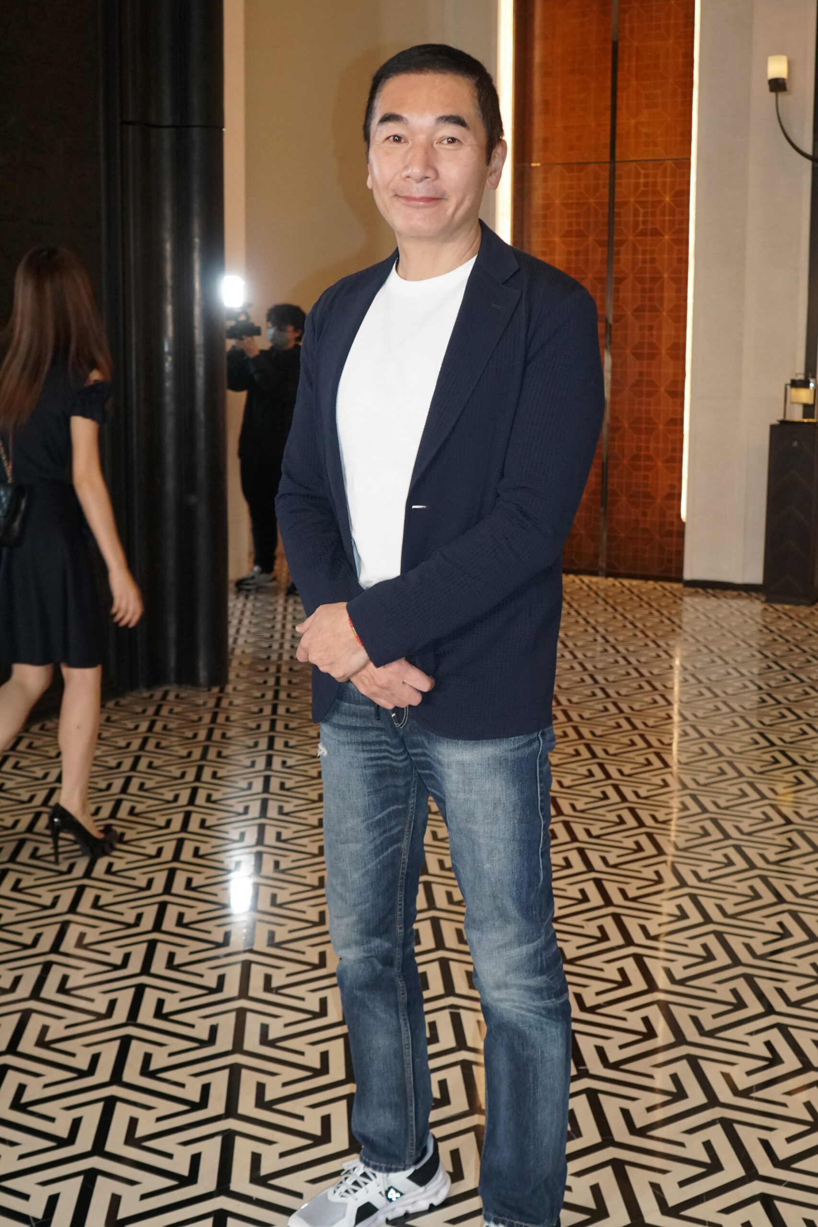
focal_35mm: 42
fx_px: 1431
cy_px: 614
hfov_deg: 31.9
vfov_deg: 46.4
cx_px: 409
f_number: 4.5
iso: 2500
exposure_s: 1/160
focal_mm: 28
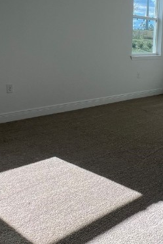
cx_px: 126
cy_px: 67
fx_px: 252
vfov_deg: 50.2
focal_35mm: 37
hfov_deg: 35.0
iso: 32
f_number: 1.8
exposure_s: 1/351
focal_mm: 1.57
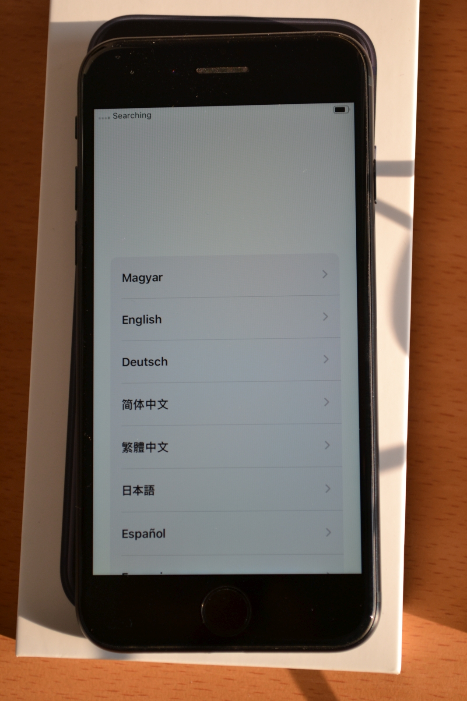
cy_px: 350
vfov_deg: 24.6
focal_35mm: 82
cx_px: 234
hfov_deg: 16.6
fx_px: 1605
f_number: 5.6
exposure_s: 1/125
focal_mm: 55
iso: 220
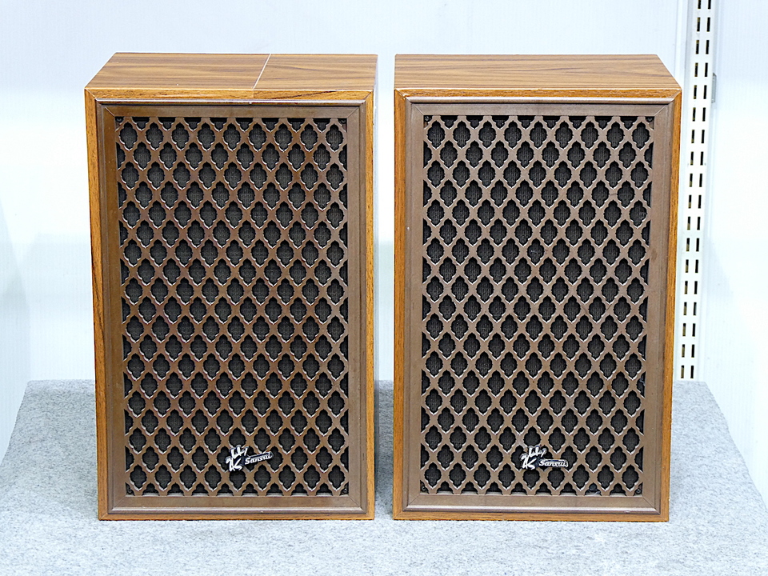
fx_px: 2174
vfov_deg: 15.1
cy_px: 288
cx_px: 384
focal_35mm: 98
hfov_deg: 20.0
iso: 200
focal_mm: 17.5
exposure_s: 1/4
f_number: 5
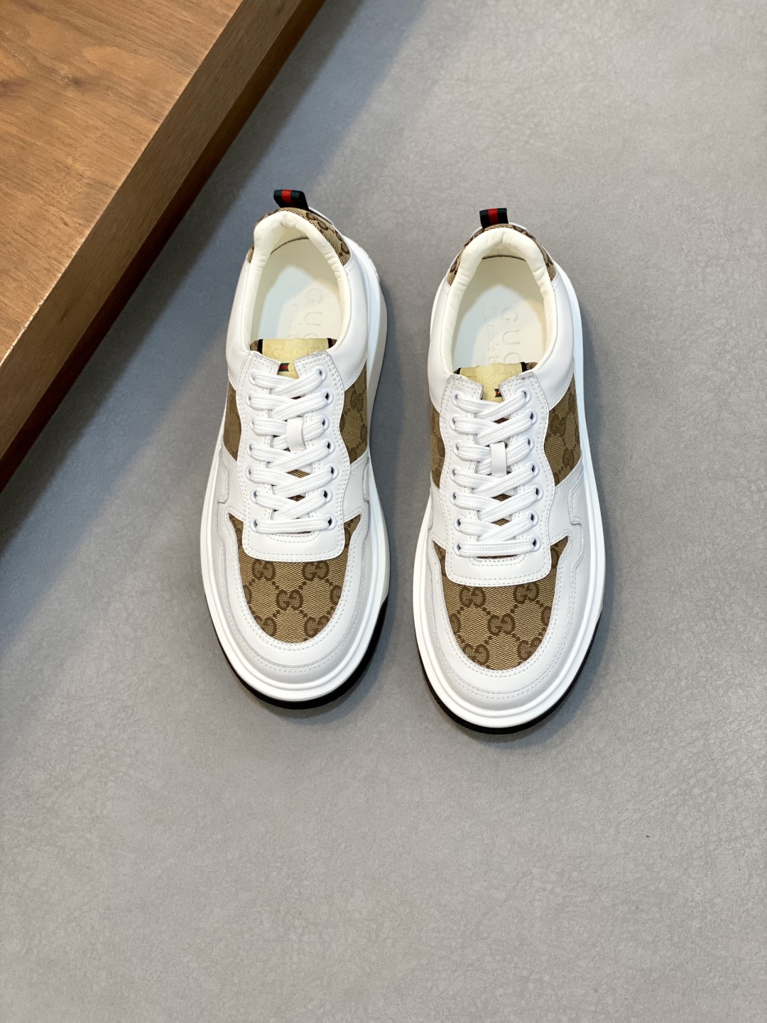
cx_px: 384
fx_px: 1536
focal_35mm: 52
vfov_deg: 36.8
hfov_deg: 28.0
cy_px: 512
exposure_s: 1/100
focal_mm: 6
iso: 80
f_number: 2
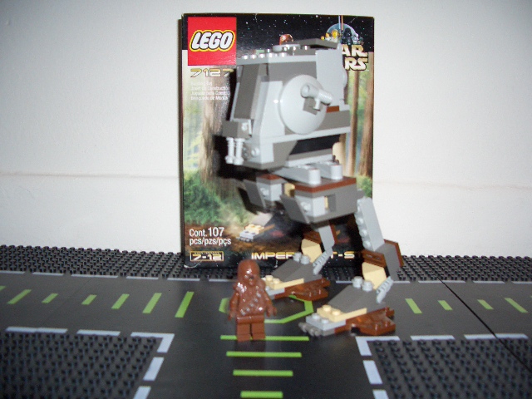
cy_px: 200
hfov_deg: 52.6
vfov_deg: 40.7
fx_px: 538
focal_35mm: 35
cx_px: 266
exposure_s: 1/60
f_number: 2.6
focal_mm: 5.8
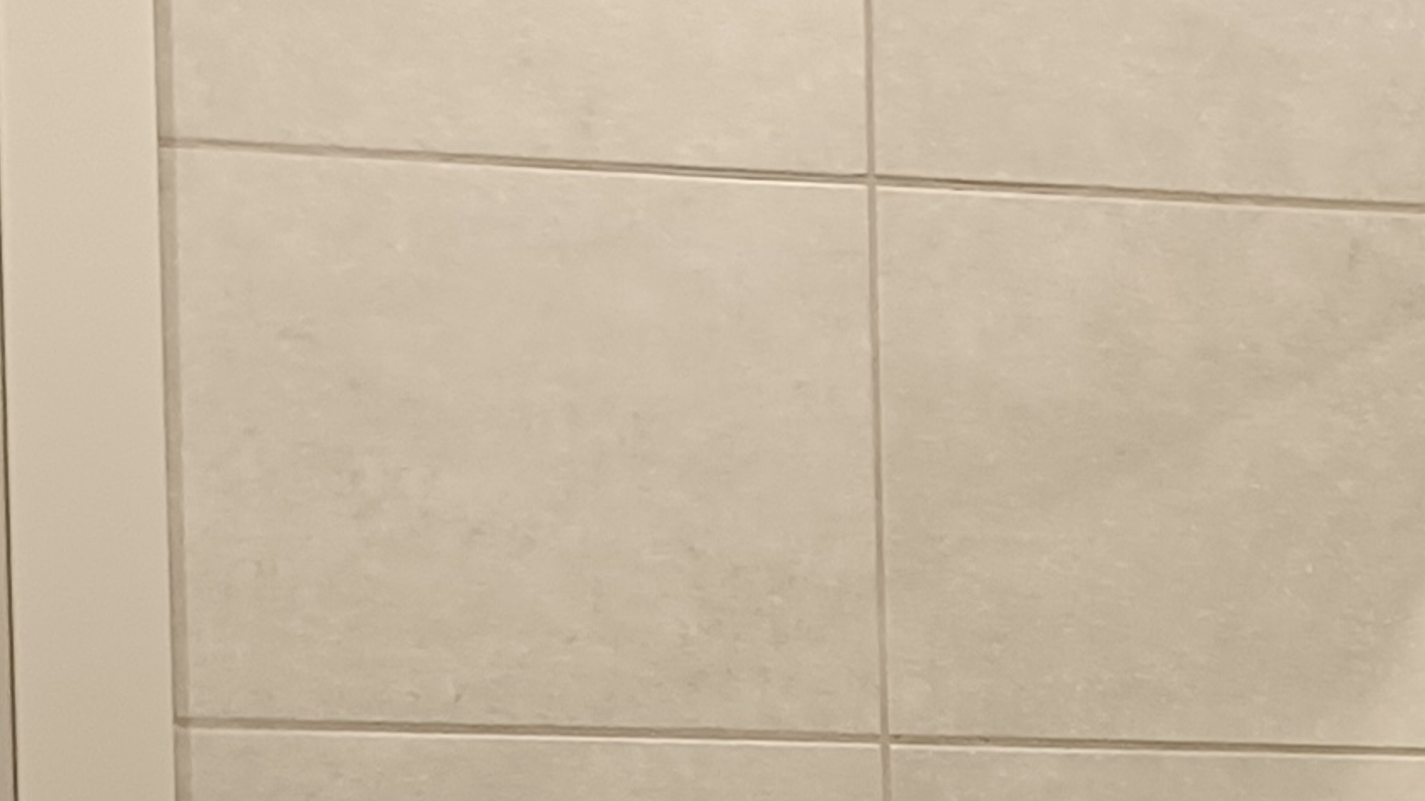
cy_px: 1661
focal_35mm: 149
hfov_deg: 14.1
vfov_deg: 7.8
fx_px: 5629
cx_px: 1531
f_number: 1.7
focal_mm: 4.7
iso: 320
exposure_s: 1/50
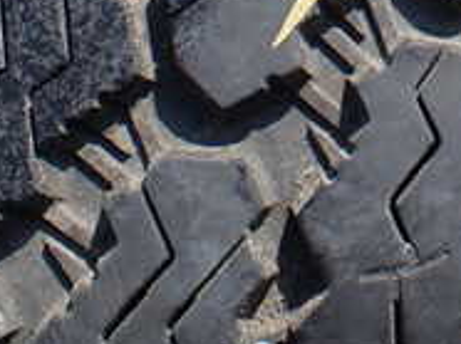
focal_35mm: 97
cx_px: 568
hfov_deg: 19.0
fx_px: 1290
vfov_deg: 14.1
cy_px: -193
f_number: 3.2
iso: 100
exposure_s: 1/640
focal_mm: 5.4
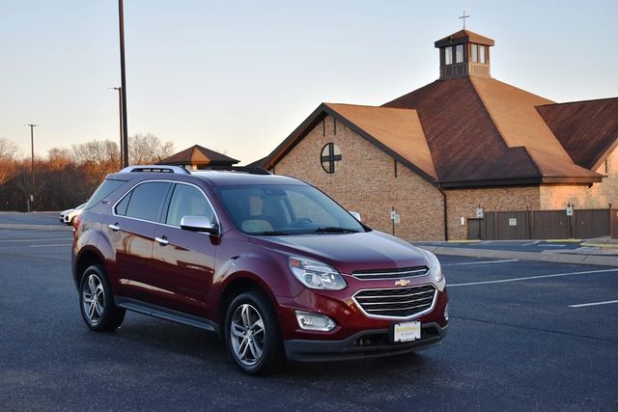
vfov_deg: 23.8
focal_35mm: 57
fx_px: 979
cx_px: 309
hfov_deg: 35.0
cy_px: 206
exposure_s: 1/250
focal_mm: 38
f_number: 5.6
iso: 400
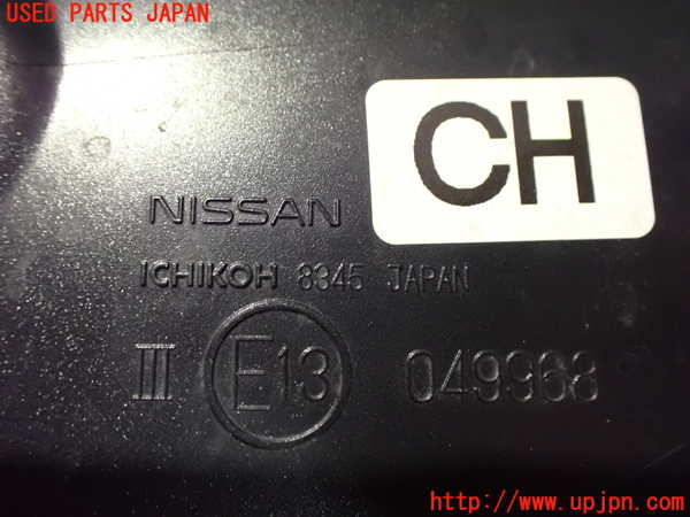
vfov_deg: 39.7
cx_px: 345
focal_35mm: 36
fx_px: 718
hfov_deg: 51.4
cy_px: 258
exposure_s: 1/20
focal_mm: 6.37
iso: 1600
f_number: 2.5
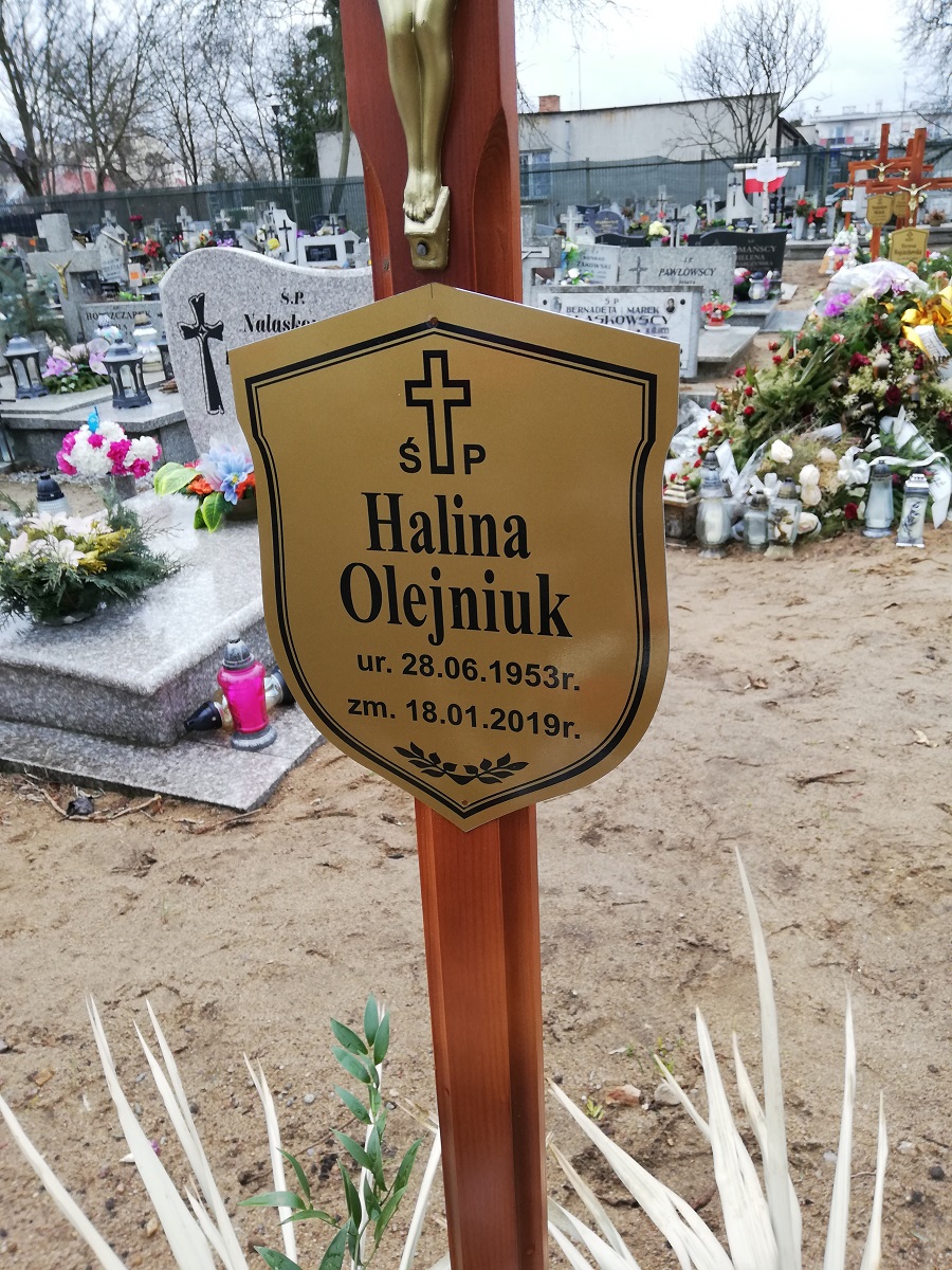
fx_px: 953
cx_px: 476
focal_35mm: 26
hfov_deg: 53.1
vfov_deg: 67.3
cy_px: 635
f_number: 2.2
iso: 50
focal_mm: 3.81
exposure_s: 1/100
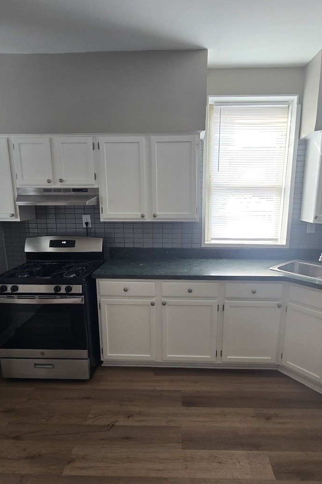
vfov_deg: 86.8
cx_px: 172
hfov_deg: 64.5
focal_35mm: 19
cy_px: 254
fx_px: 255
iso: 100
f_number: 2.2
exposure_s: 1/60
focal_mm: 2.2
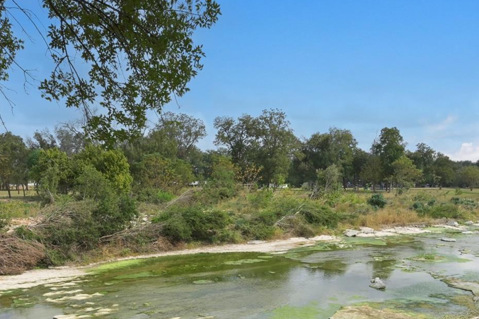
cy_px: 248
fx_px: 412
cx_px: 206
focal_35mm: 31
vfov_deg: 40.7
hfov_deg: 60.1
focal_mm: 14
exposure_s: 1/4000
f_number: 8
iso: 800
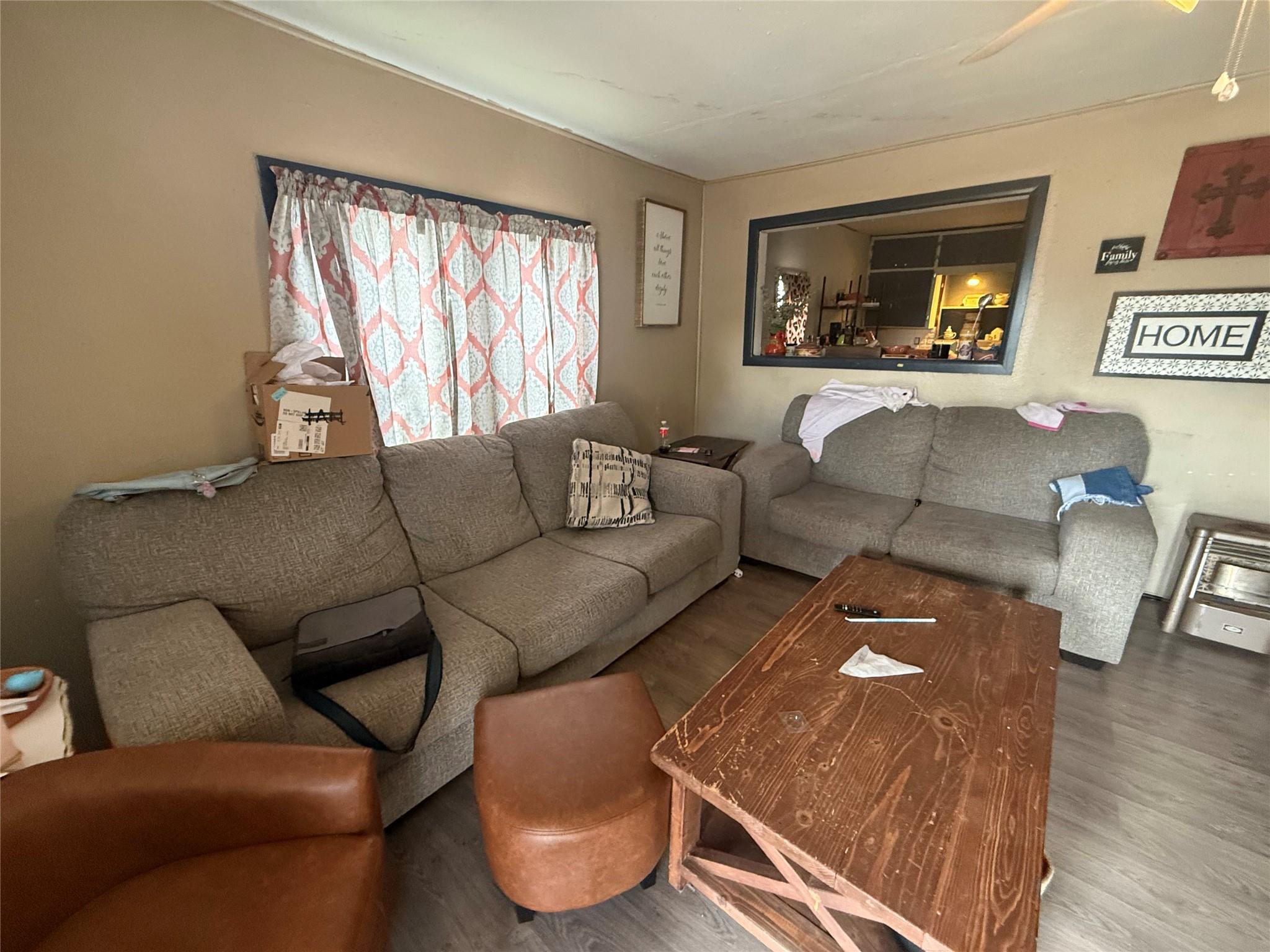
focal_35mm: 14
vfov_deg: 85.7
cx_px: 635
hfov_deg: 102.1
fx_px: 514
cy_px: 476
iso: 400
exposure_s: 1/60
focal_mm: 2.22
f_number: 2.2
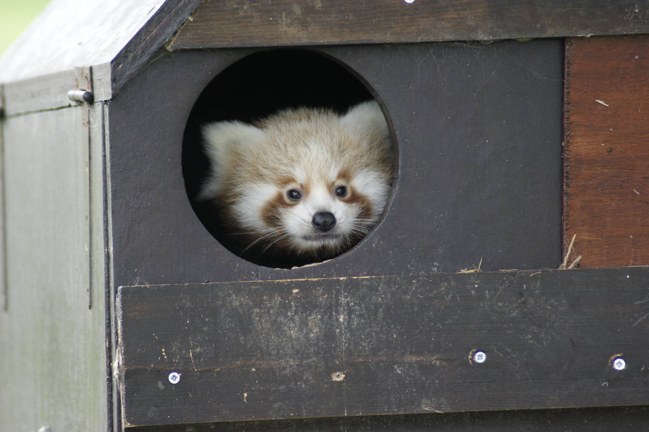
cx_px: 324
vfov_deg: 3.1
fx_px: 8108
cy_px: 216
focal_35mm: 450
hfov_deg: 4.6
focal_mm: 300
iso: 400
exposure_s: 1/160
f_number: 5.6
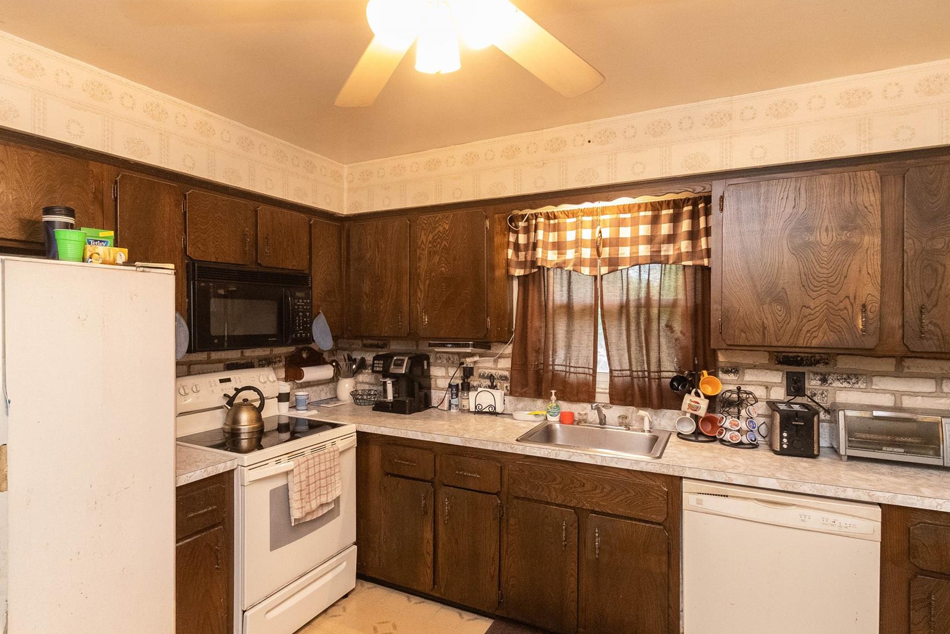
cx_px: 432
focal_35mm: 18
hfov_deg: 89.8
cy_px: 367
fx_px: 475
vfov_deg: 67.0
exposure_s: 1/60
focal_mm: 10
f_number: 5.6
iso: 6400
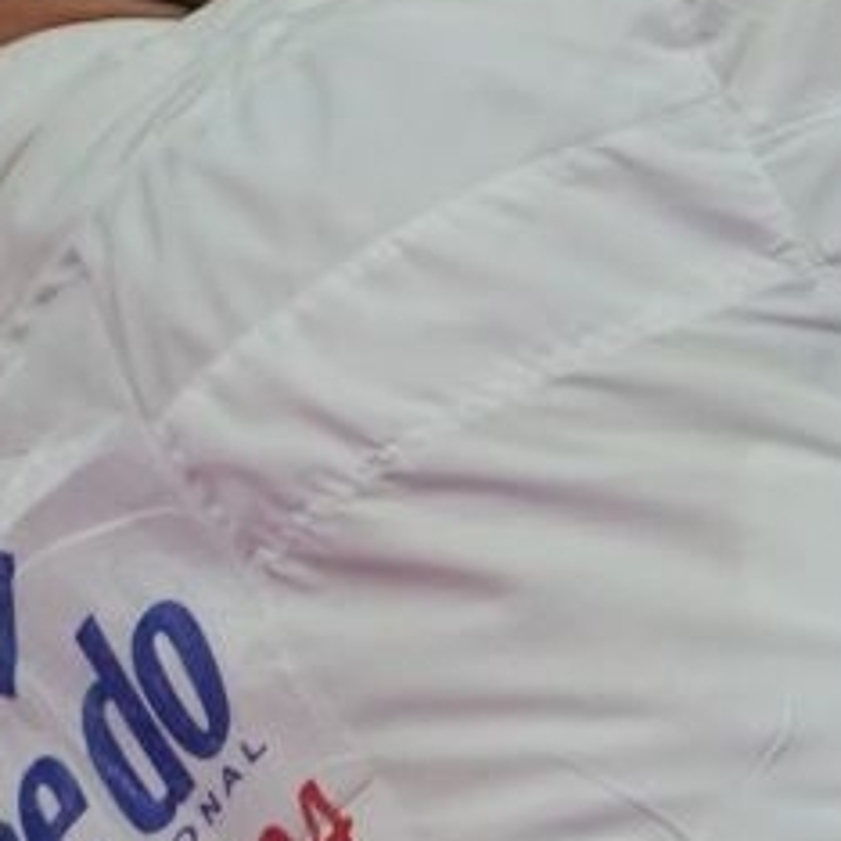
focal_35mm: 1848
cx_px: 2861
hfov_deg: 0.9
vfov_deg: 0.9
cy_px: 492
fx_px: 50796
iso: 1600
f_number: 2.8
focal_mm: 189
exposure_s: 1/1000
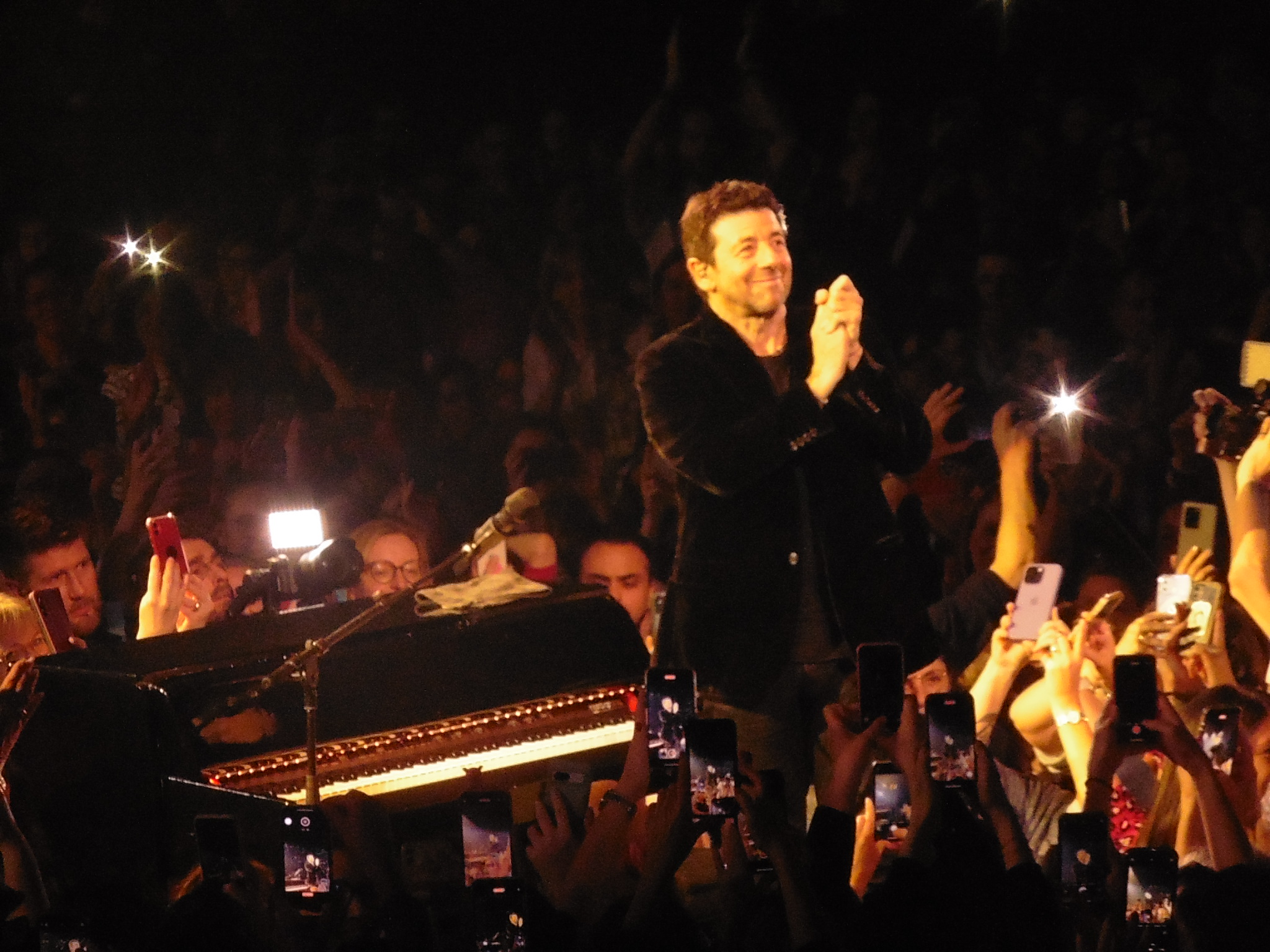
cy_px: 476
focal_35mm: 249
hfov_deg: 8.0
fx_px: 9135
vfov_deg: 6.0
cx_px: 635
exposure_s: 1/125
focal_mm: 44.4
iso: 1600
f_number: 5.7
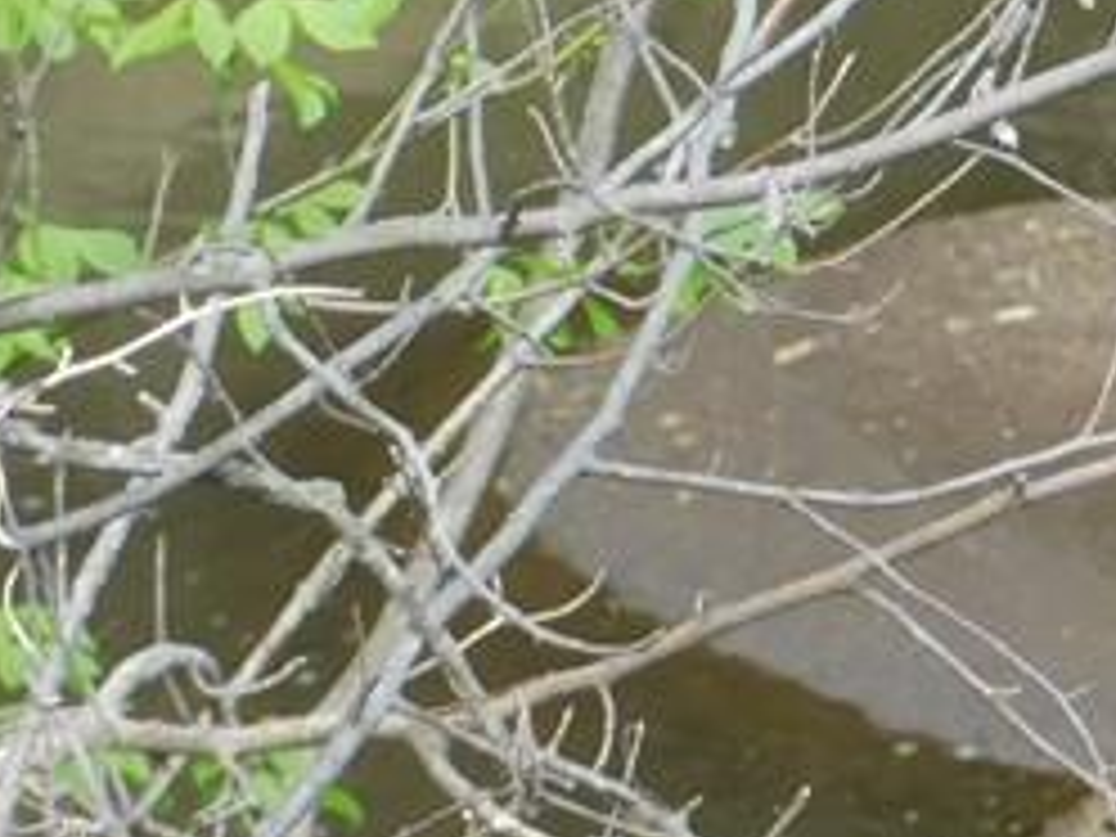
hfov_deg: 3.6
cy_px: -531
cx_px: 1926
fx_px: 17861
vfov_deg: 2.7
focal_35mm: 554
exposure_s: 1/125
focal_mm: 23.7
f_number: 5
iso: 125
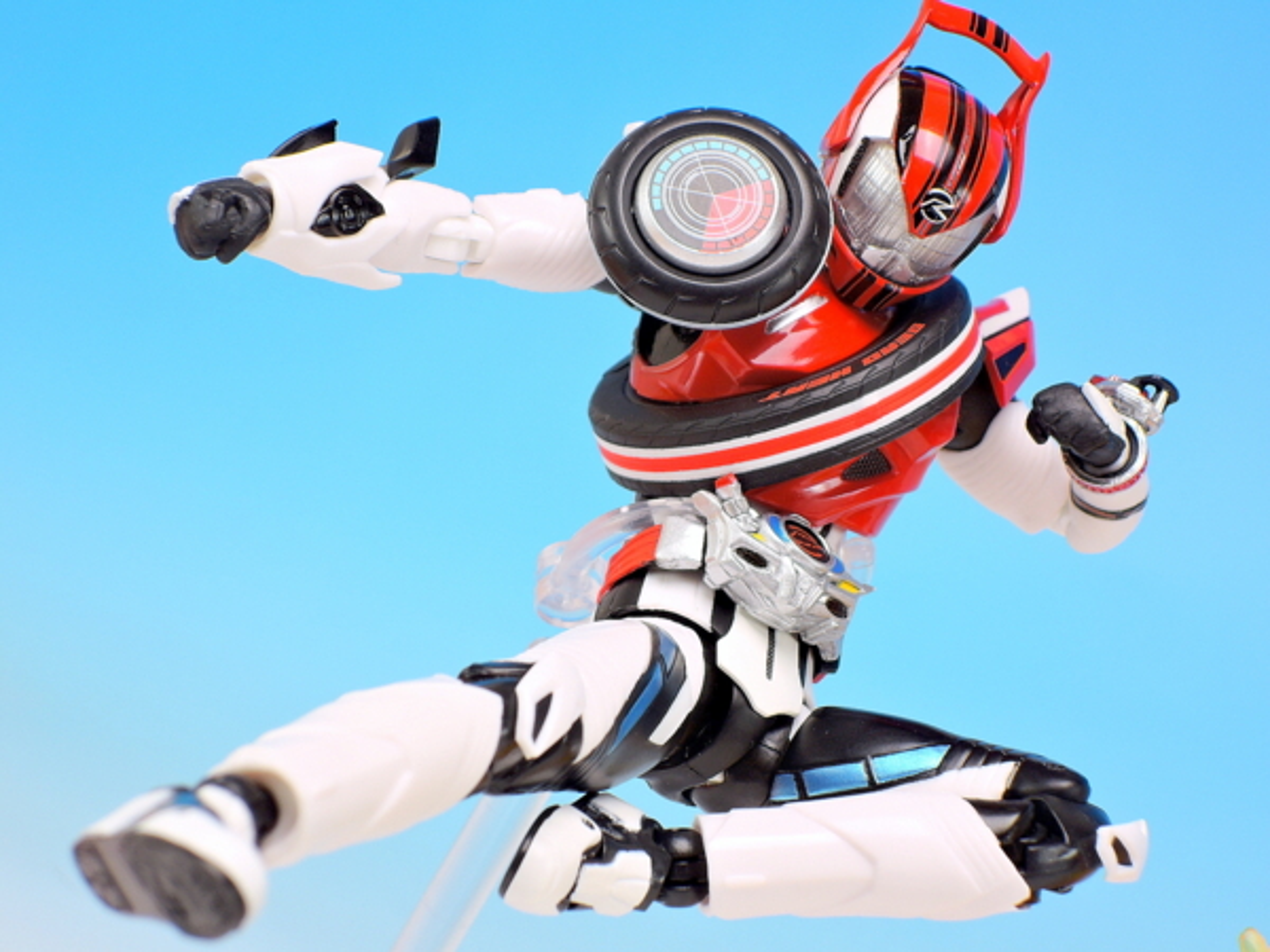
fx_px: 3852
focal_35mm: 105
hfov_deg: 18.7
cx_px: 635
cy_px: 476
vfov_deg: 14.1
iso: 80
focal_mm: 22.4
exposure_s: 1/2
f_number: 5.8
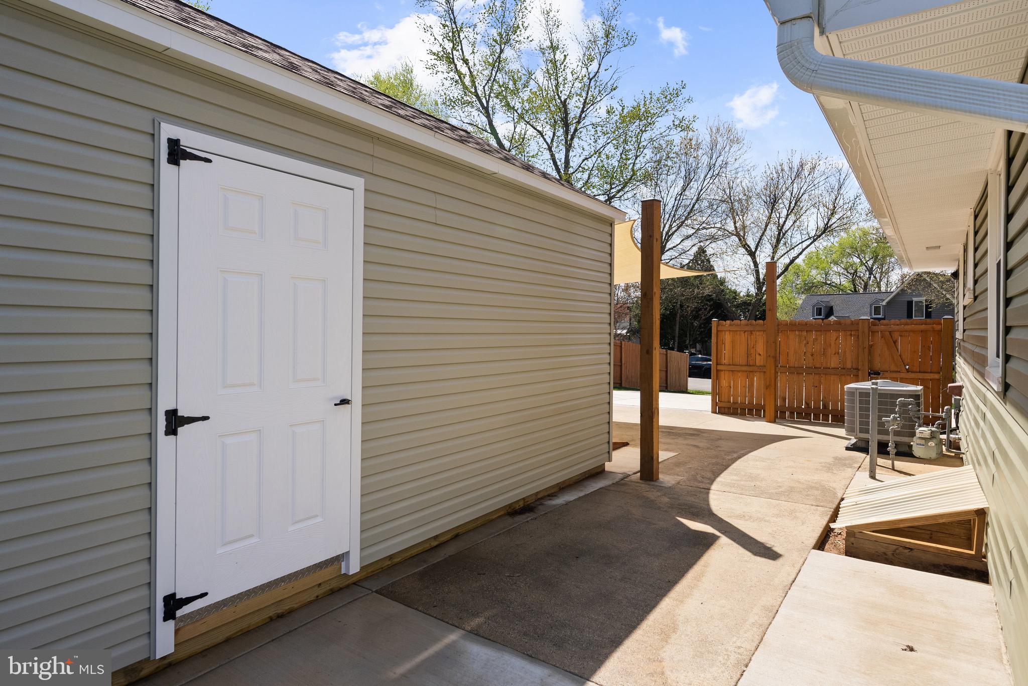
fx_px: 571
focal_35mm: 20
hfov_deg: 84.0
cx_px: 514
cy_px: 343
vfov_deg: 62.0
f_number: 8
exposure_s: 1/640
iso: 200
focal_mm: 20
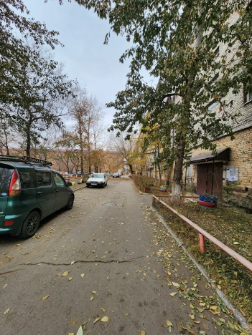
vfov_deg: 106.2
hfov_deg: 89.9
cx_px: 126
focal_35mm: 13
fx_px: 126
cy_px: 168
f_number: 2.2
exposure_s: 1/396
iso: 50
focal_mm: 2.2
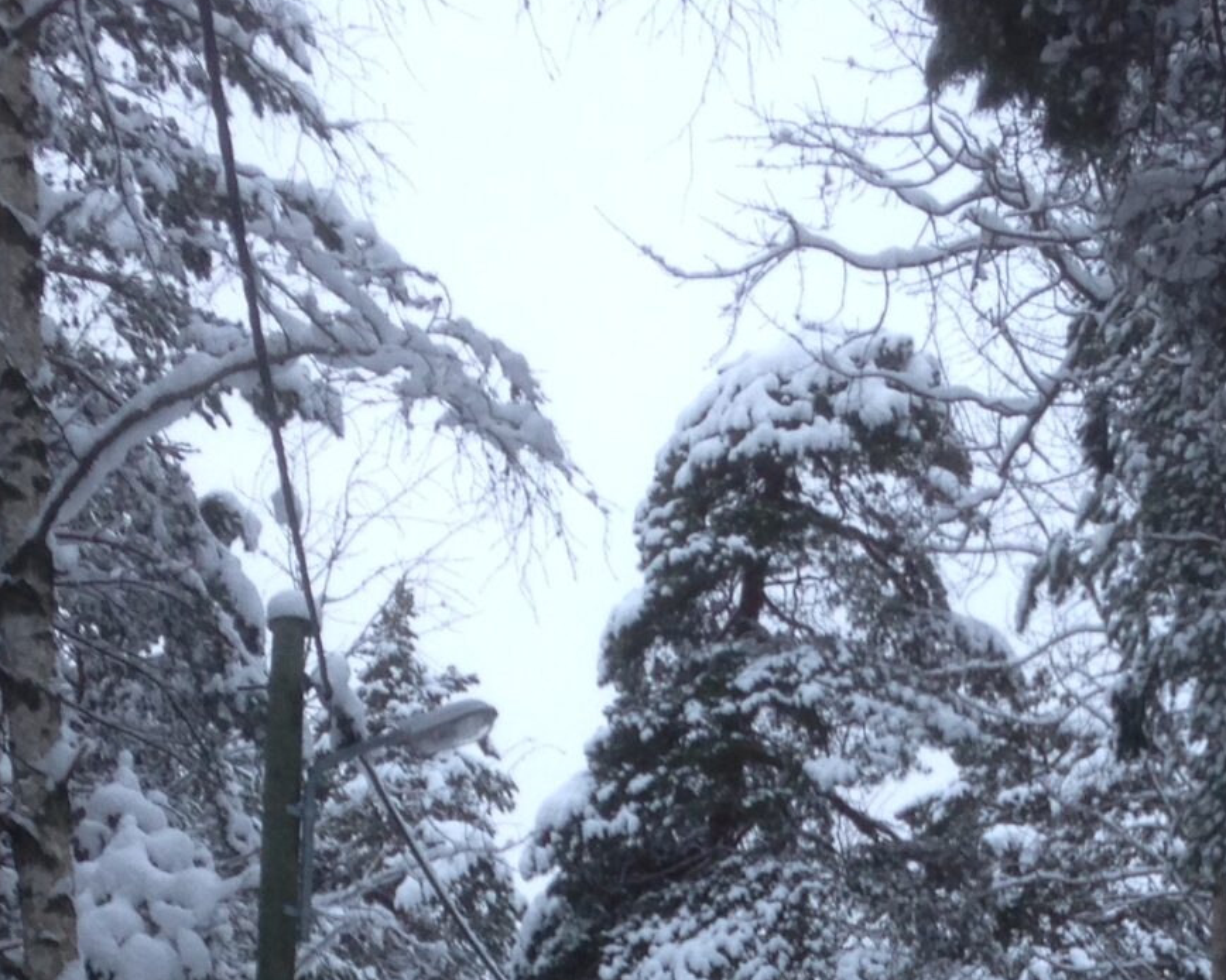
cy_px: 1278
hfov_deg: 20.0
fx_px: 3446
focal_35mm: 95
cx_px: 983
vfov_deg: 15.4
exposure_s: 1/20
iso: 50
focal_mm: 4.12
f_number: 2.4
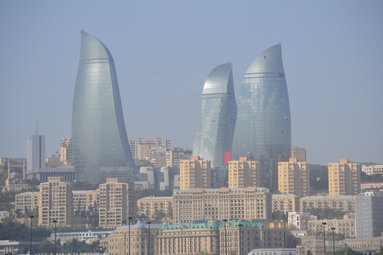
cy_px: 128
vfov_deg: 6.1
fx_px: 2394
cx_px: 192
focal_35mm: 225
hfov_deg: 9.1
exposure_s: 1/640
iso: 100
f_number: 6.3
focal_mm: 150
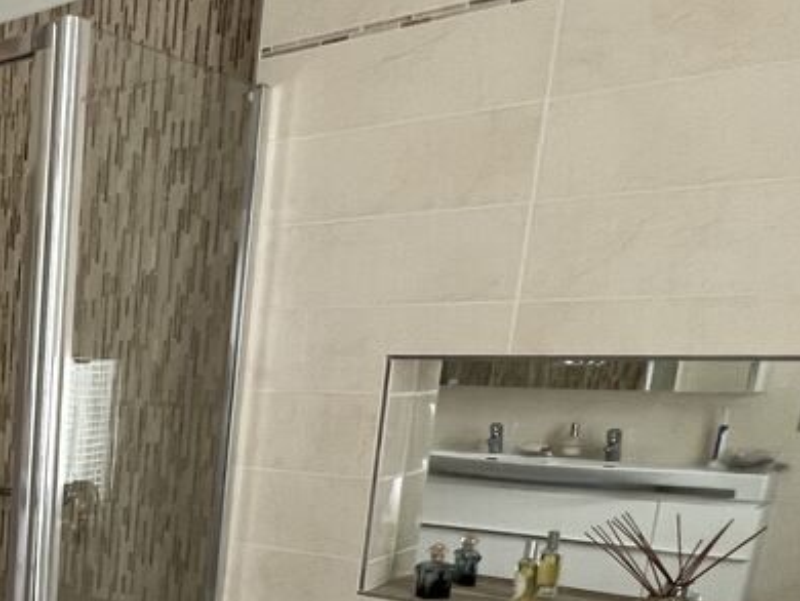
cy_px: 558
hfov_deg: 33.5
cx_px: -250
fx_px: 925
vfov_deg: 33.8
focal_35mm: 40
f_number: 1.8
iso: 160
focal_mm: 1.57
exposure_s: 1/100
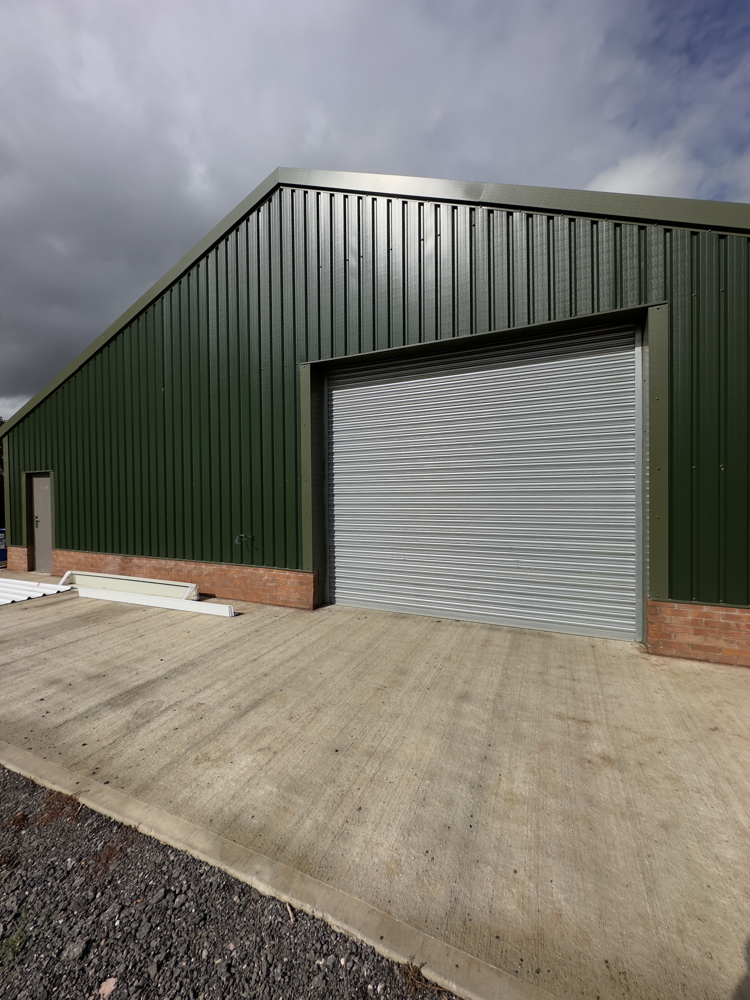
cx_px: 375
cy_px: 500
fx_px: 404
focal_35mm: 14
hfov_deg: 85.7
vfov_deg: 102.1
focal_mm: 2.22
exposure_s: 1/6897
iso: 50
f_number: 2.2
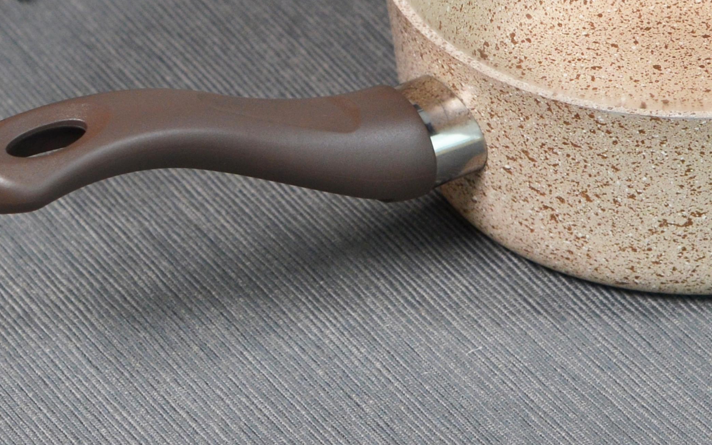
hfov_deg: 11.6
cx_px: 504
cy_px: 28
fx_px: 3512
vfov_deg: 7.2
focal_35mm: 181
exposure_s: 1/80
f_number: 4.5
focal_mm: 50
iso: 400
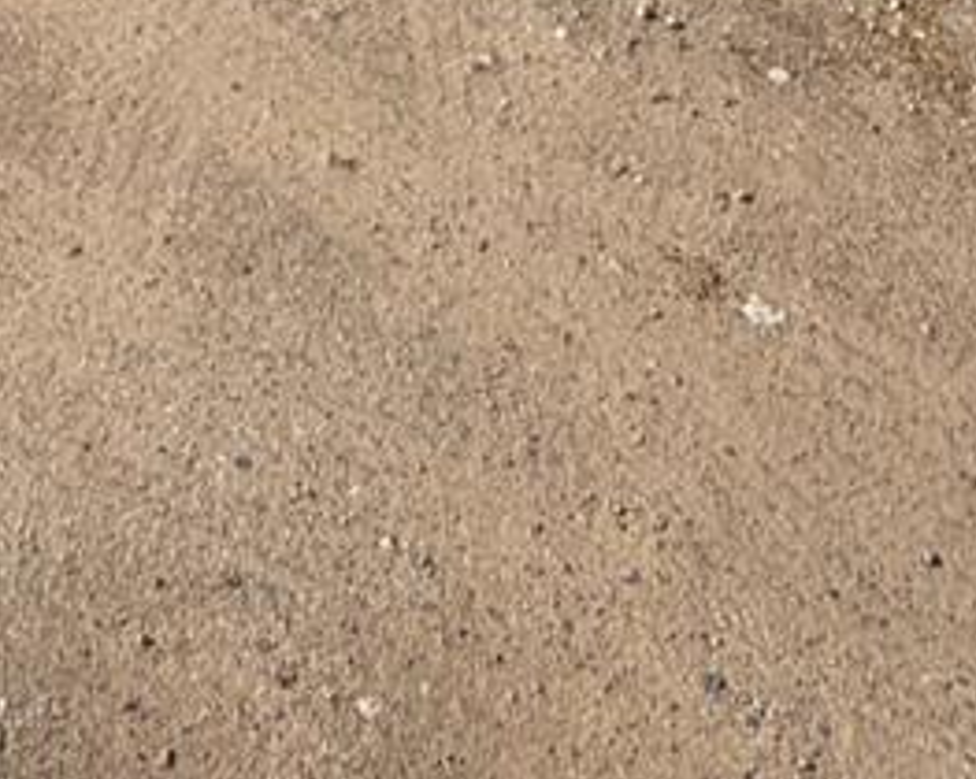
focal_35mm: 78
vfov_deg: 12.1
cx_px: 417
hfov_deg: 24.4
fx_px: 2251
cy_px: -1423
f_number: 2.2
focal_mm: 2.22
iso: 20
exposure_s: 1/1105
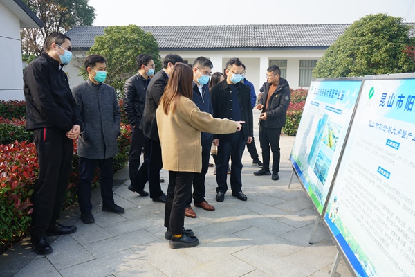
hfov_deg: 60.3
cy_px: 138
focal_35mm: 31
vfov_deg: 42.3
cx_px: 208
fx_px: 357
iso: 100
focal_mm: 31
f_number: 9
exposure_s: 1/80
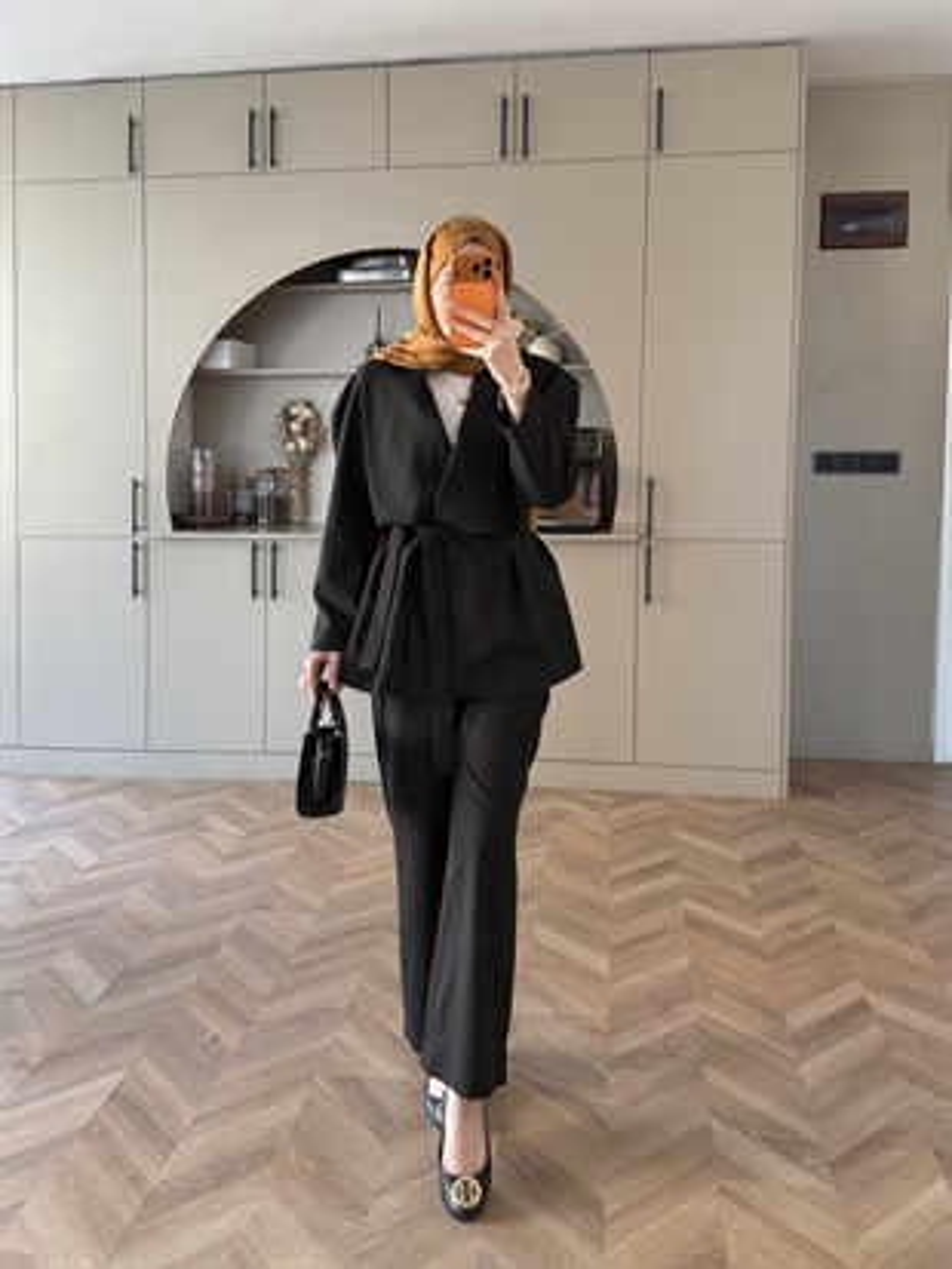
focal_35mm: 24
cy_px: 634
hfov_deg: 56.8
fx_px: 880
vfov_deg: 71.6
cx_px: 476
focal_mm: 6.76
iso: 200
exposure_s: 1/76
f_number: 1.78
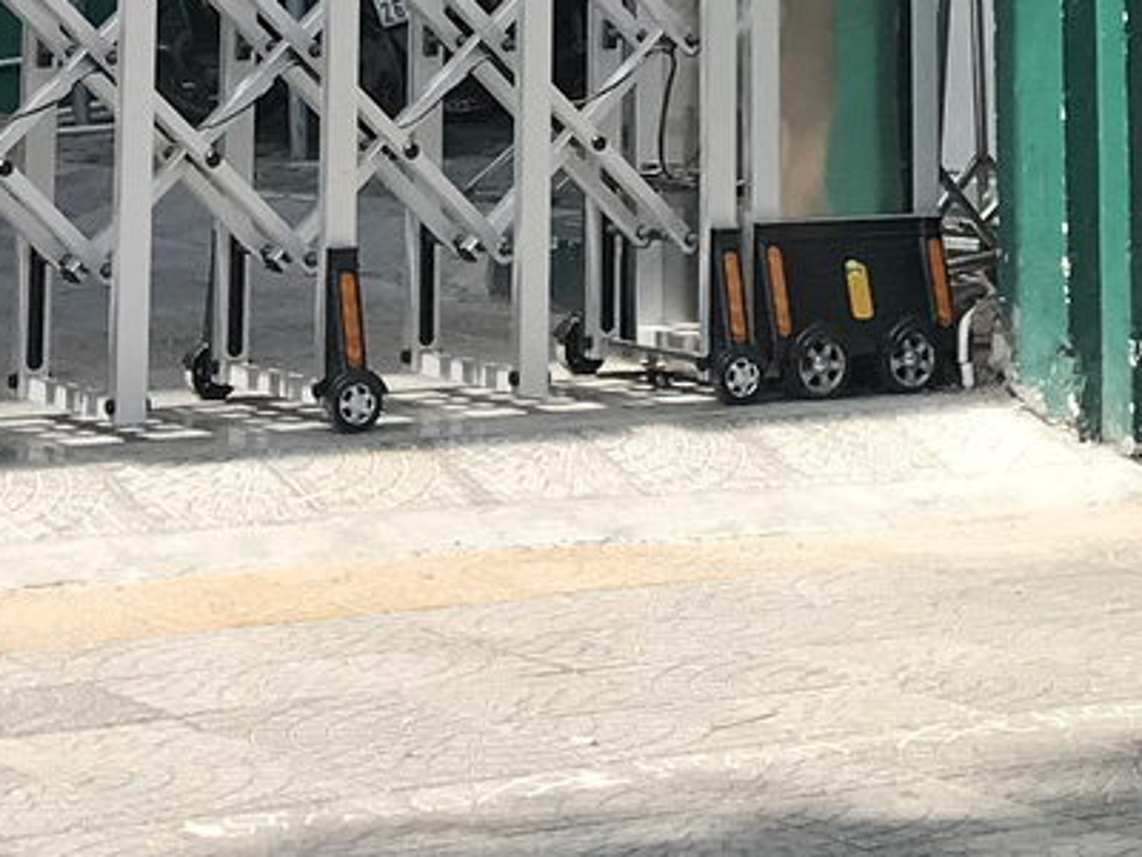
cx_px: 851
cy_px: -794
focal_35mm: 140
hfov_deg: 14.0
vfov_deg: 9.9
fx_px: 4619
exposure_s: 1/772
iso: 20
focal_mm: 3.99
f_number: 1.8
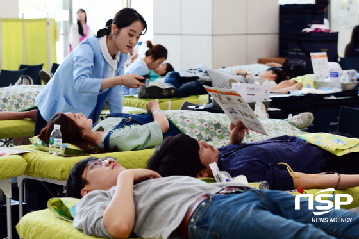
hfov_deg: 24.8
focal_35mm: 82
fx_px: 817
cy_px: 120
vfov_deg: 16.6
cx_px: 180
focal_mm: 82
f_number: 4.5
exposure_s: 1/125
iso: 1600
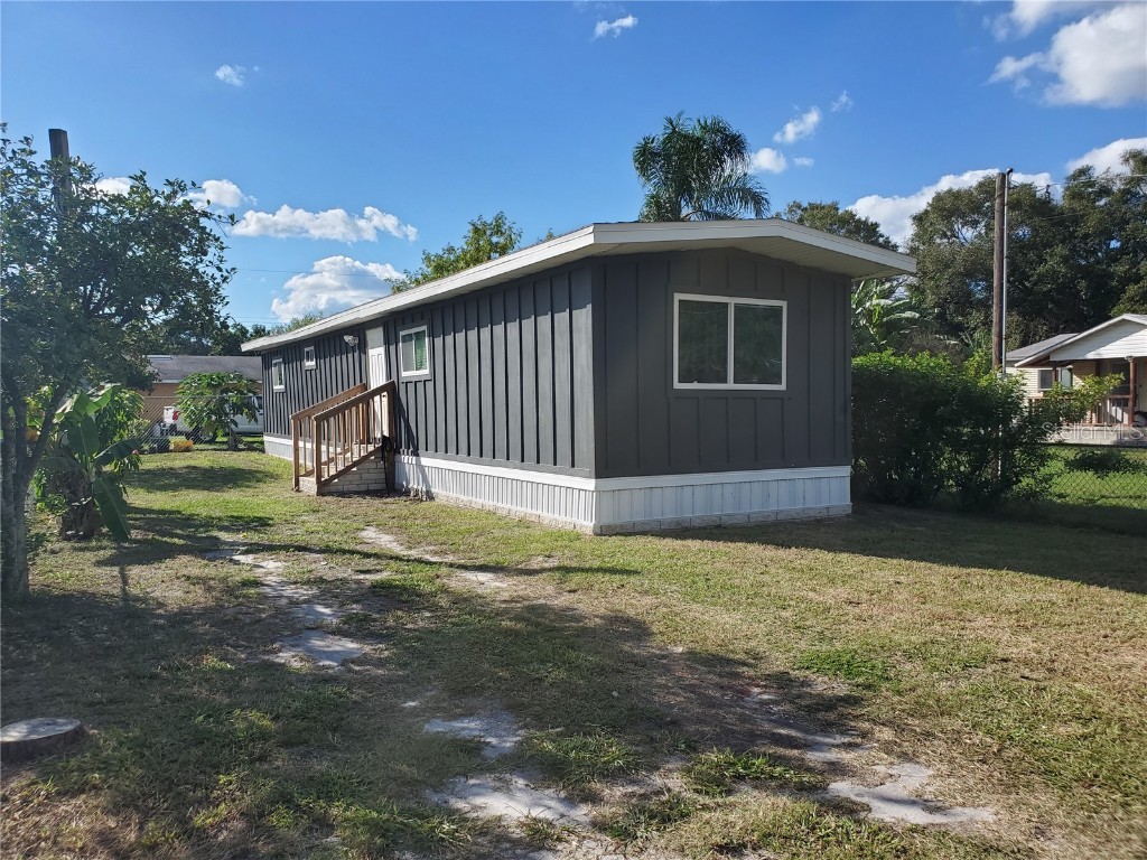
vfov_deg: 53.1
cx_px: 574
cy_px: 430
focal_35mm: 26
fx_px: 862
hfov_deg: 67.3
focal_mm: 4.3
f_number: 2.4
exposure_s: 1/1290
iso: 50
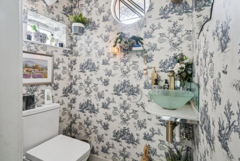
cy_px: 80
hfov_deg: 90.0
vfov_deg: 67.5
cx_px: 120
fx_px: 120
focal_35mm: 18
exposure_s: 1/2
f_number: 11
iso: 640
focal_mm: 18
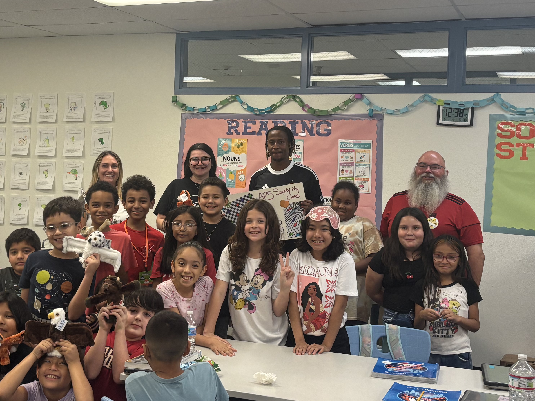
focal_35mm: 50
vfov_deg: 29.0
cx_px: 232
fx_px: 773
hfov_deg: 38.1
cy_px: 158
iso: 125
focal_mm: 5.96
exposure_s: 1/60
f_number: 1.6
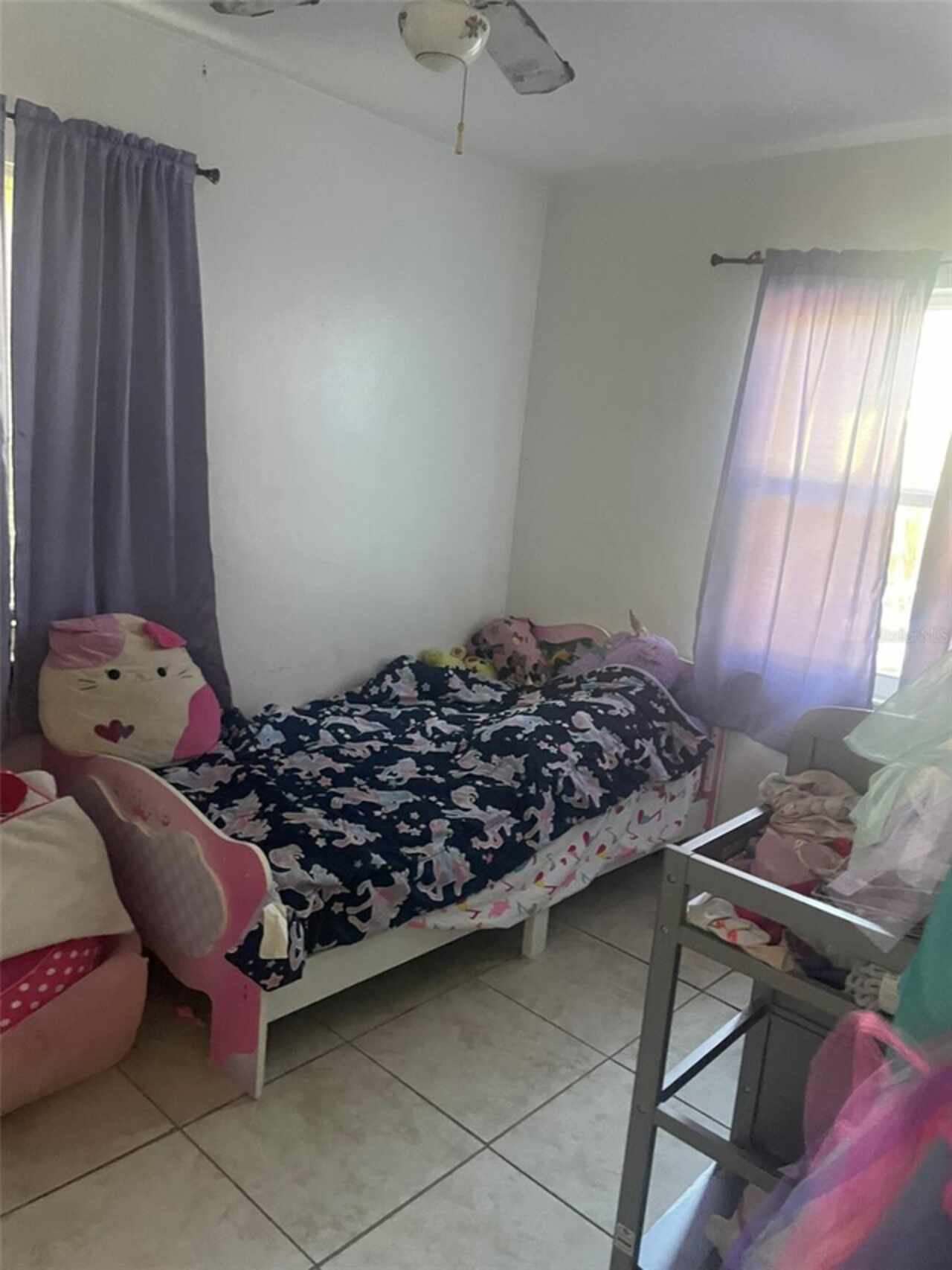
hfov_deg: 53.1
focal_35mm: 26
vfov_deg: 67.3
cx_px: 476
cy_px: 635
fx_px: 953
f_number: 1.6
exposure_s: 1/38
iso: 640
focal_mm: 4.2
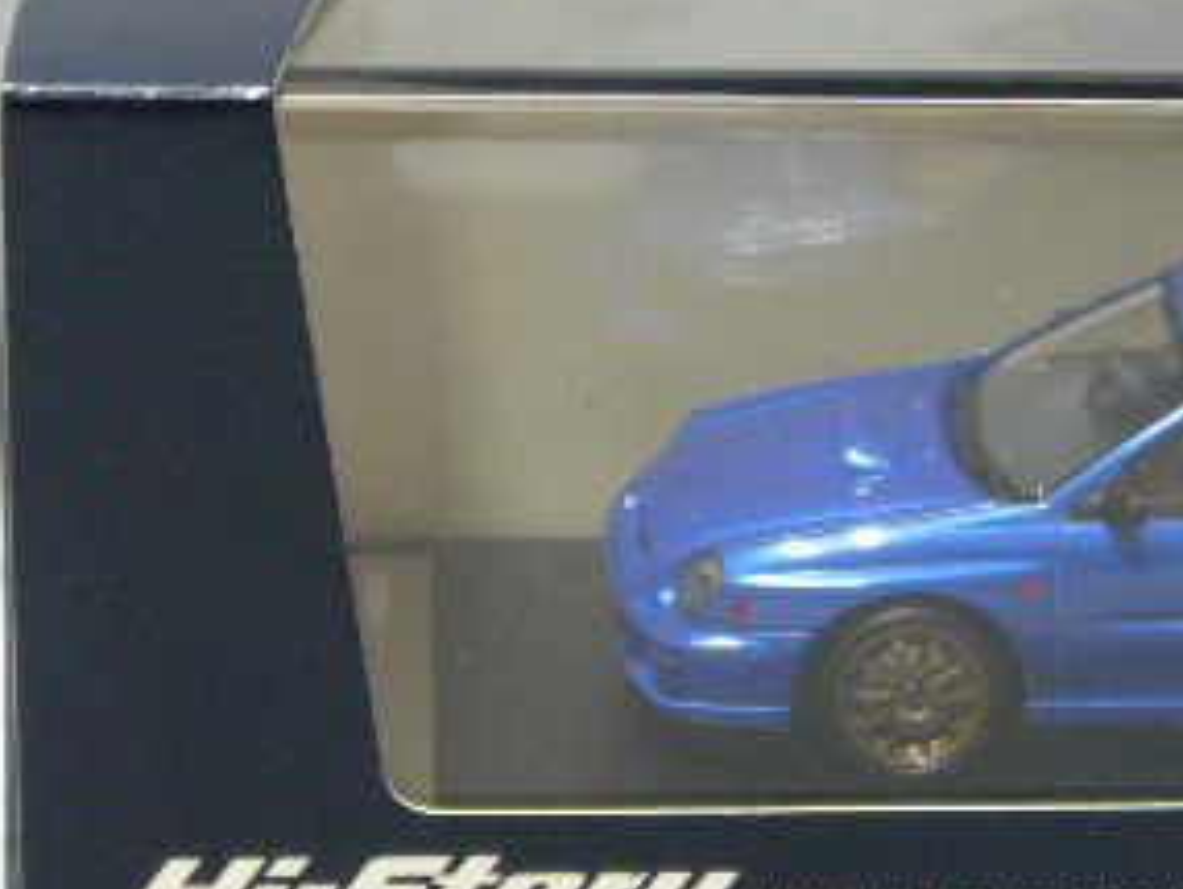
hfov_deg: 12.9
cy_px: 376
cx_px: 1121
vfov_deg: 9.8
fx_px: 5199
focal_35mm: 152
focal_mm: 8.3
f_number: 3.3
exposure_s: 1/13
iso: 160
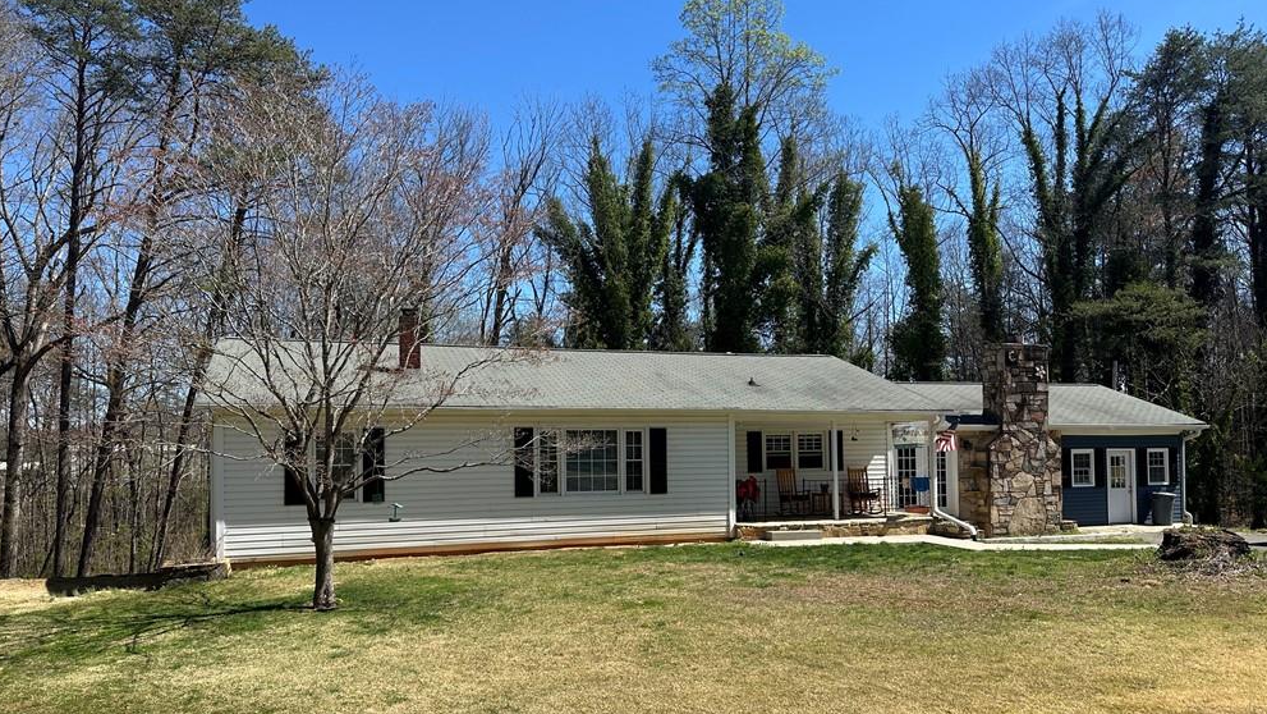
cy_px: 429
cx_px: 623
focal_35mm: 27
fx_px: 907
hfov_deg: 69.8
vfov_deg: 42.7
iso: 80
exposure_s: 1/3597
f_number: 1.78
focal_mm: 6.86
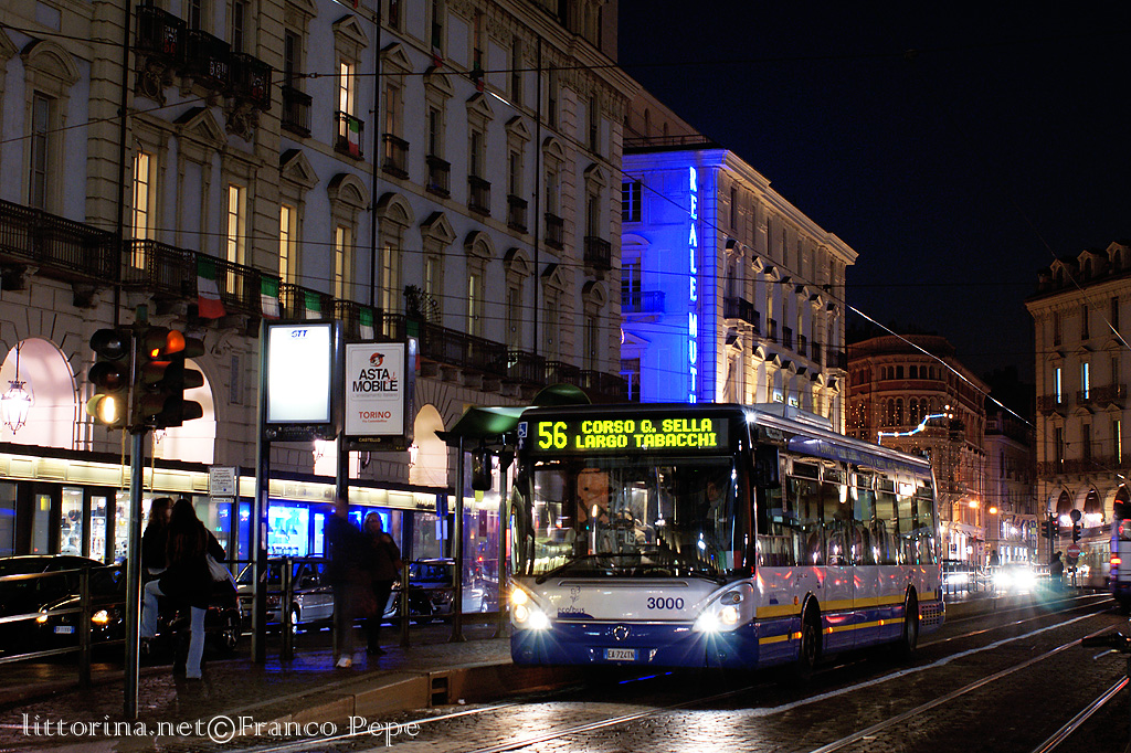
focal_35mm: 60
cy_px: 376
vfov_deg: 22.6
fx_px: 1884
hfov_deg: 33.4
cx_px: 566
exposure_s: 1/2
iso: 400
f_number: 7.1
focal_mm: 40
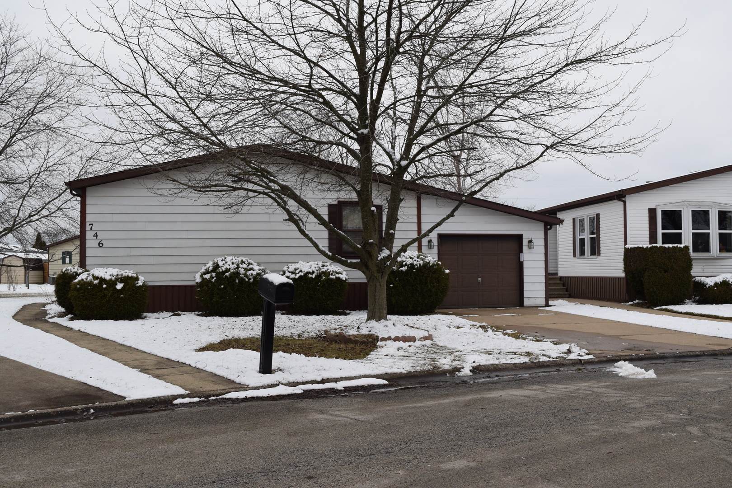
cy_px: 244
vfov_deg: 36.9
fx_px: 732
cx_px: 366
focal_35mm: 36
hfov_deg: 53.1
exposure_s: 1/200
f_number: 7.1
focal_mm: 24
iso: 400
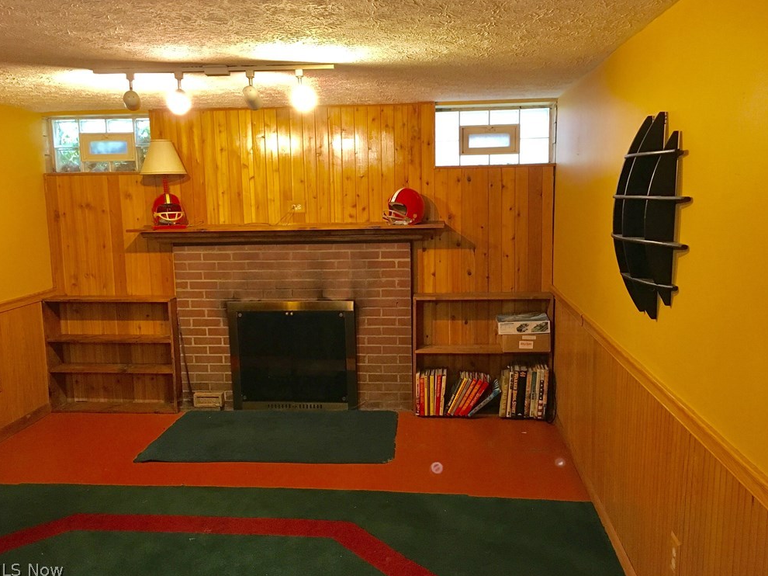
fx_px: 665
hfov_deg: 60.0
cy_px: 285
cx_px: 380
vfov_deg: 46.8
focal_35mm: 30
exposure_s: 1/17
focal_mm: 4.15
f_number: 2.2
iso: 200
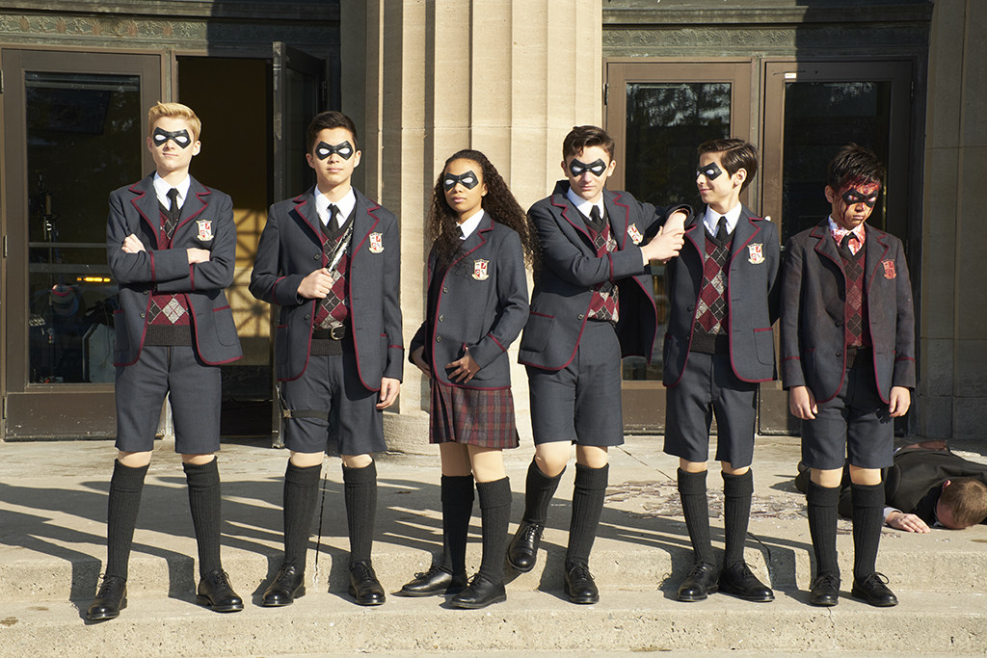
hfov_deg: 28.4
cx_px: 494
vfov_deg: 19.2
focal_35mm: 71
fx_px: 1947
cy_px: 329
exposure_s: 1/250
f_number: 11
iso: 400
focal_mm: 47
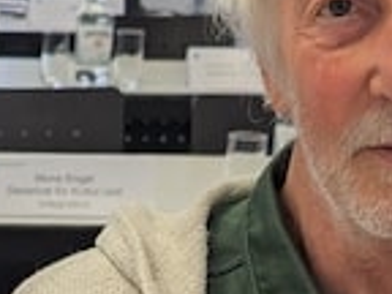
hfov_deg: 11.2
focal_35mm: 171
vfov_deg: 8.4
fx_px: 1936
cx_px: -163
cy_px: 497
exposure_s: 1/50
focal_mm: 6.9
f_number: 1.68
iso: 30
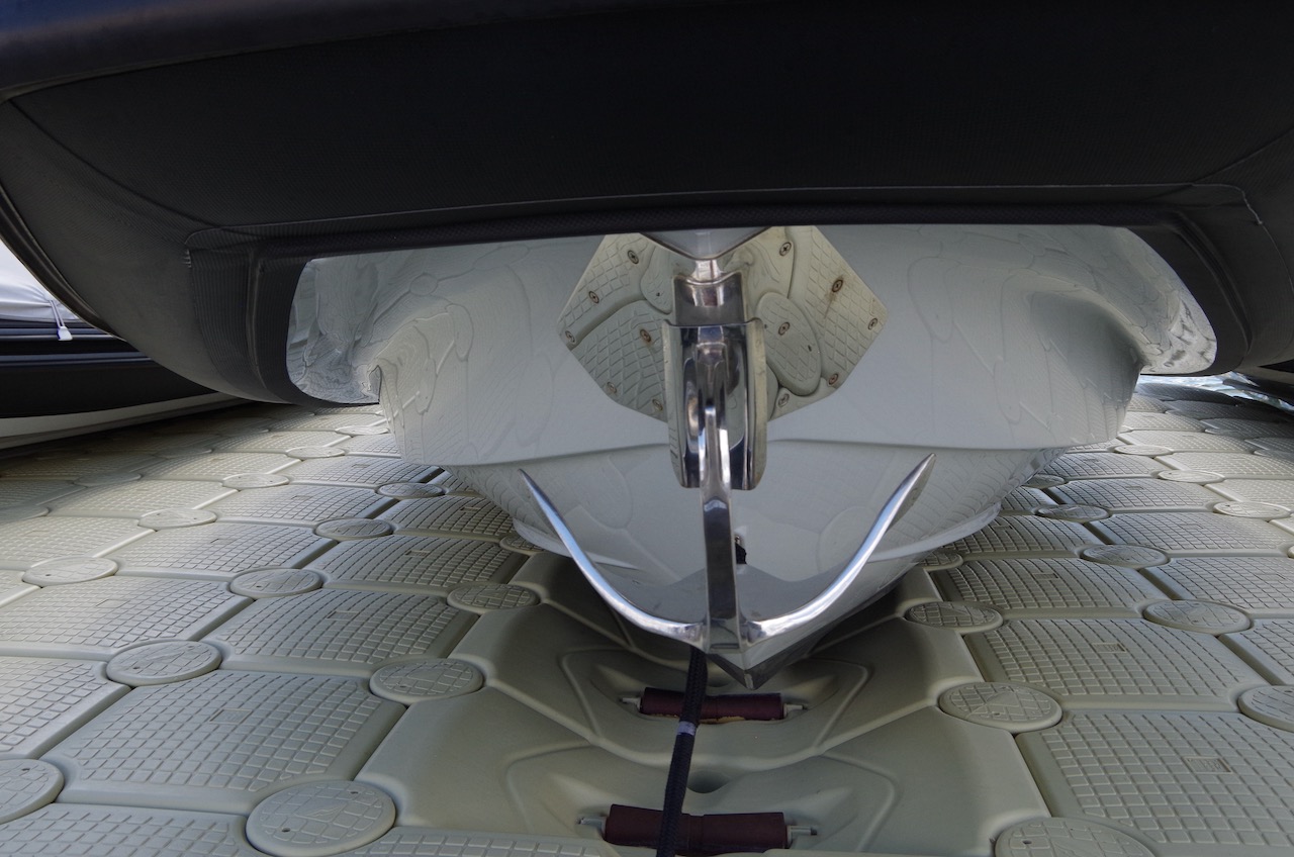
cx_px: 647
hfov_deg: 60.4
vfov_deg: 42.2
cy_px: 428
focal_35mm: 31
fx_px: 1112
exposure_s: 1/400
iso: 800
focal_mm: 21
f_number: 9
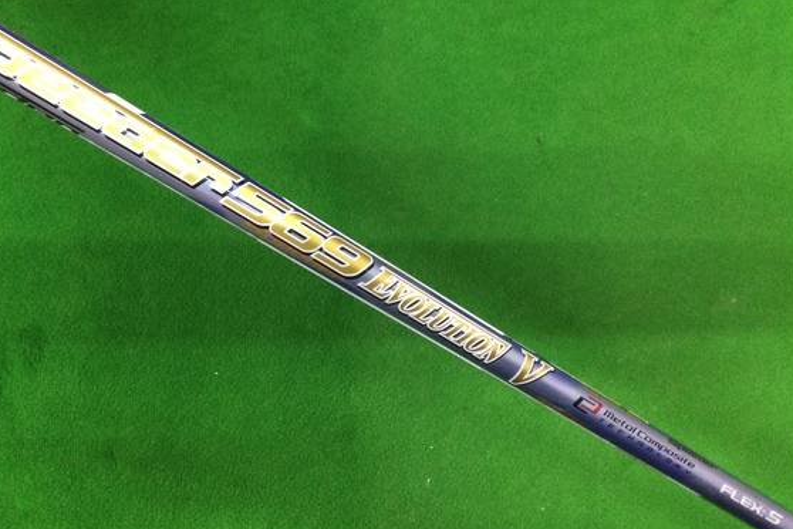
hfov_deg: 51.8
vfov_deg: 35.9
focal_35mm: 37
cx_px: 354
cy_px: 269
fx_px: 815
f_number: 2.4
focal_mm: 3.3
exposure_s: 1/30
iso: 160
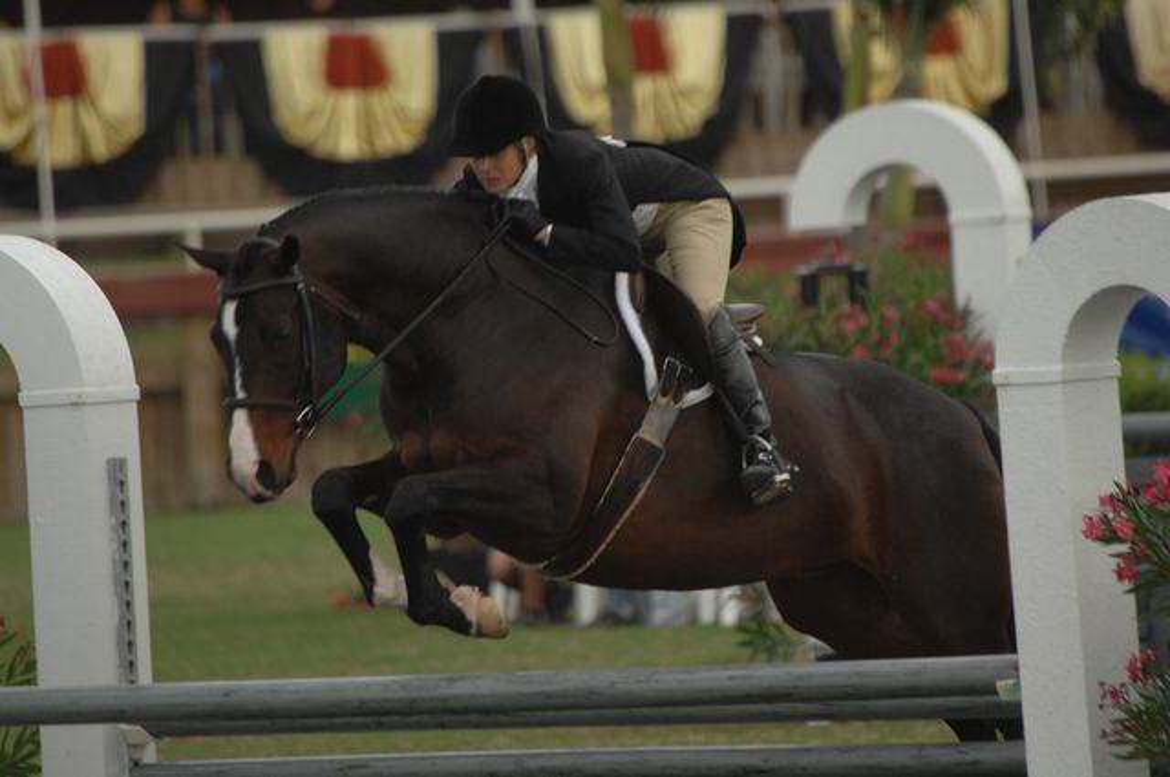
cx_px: 585
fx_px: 24344
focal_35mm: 750
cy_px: 388
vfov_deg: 1.8
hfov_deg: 2.8
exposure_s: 1/500
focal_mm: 500
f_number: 6.3
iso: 500
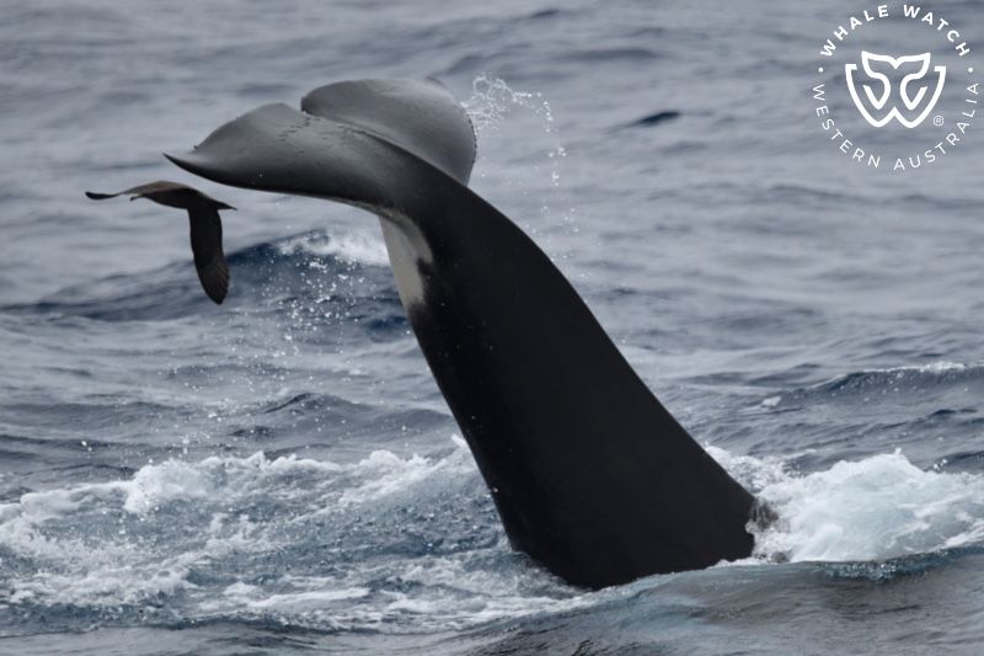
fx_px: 13663
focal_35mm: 500
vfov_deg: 2.7
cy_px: 328
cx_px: 492
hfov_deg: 4.1
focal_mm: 500
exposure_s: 1/8000
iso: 800
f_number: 6.3
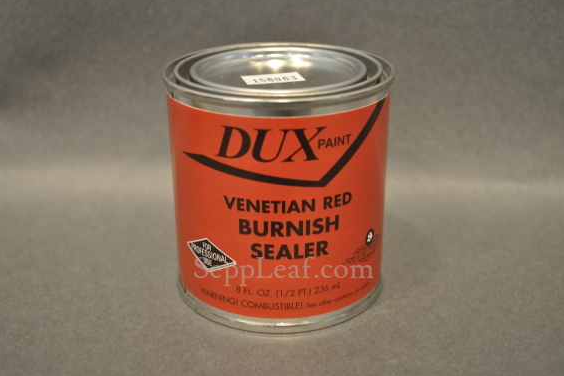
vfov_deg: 28.1
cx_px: 284
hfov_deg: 41.1
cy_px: 194
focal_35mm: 48
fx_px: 752
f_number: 4.8
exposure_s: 1/60
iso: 800
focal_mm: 30
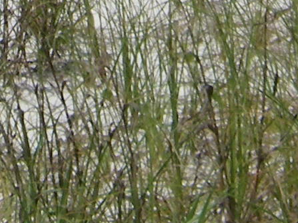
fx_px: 3064
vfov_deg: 4.0
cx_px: 83
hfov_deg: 5.6
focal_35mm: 356
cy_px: -517
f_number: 8
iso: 80
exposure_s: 1/500
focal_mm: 9.4
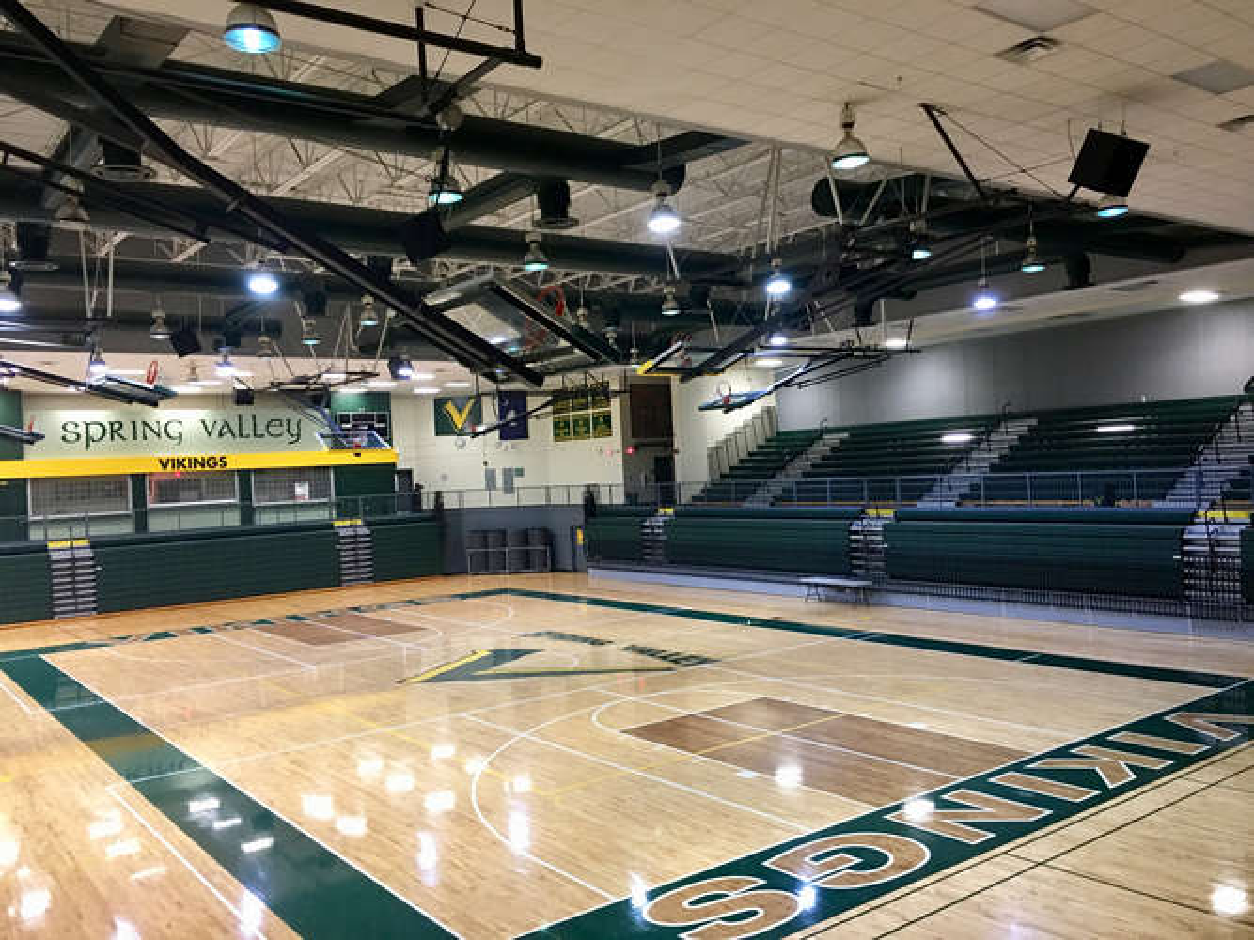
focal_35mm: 29
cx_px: 627
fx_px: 1050
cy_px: 470
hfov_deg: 61.7
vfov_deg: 48.2
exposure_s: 1/10
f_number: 2.2
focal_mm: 4.15
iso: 80
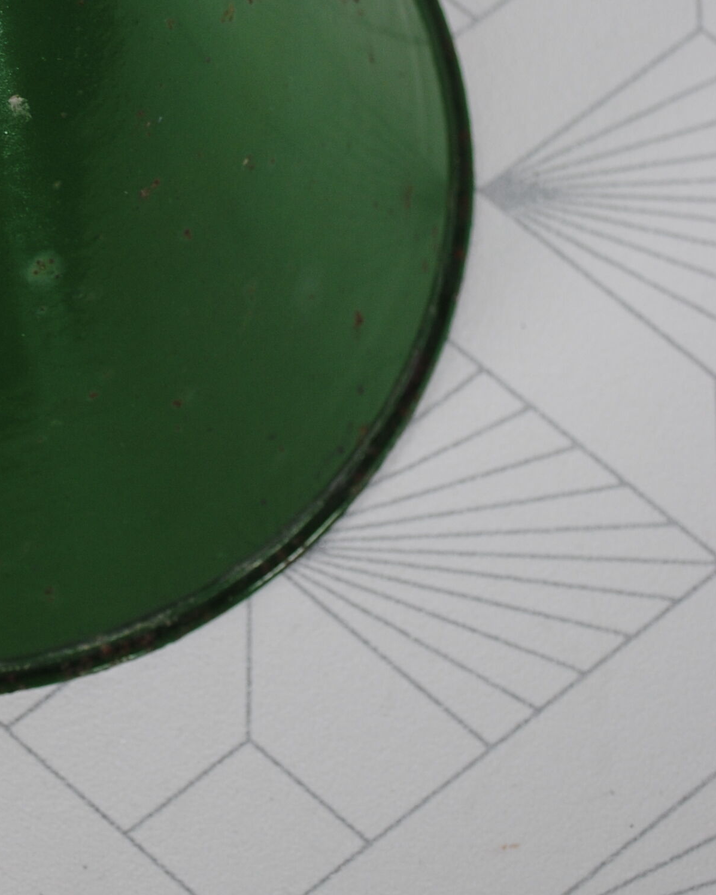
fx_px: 3867
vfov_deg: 13.1
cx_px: -32
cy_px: 47
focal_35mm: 146
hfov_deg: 10.5
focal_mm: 40
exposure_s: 1/125
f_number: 5.6
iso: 110
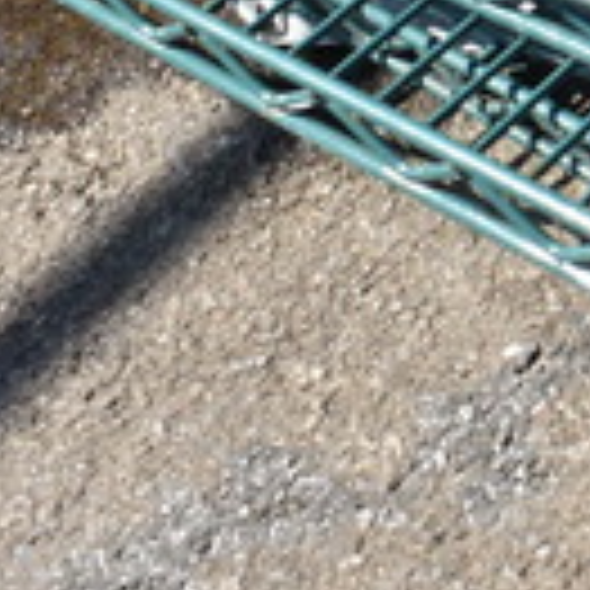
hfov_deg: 14.4
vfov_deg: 15.6
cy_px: -131
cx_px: 1045
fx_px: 2063
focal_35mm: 107
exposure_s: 1/400
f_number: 7.1
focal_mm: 18
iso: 200
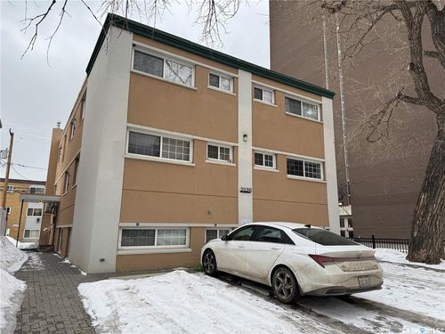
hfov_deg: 71.6
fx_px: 309
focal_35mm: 24
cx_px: 222
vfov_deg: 56.8
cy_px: 167
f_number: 1.78
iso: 80
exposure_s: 1/464
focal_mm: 6.76
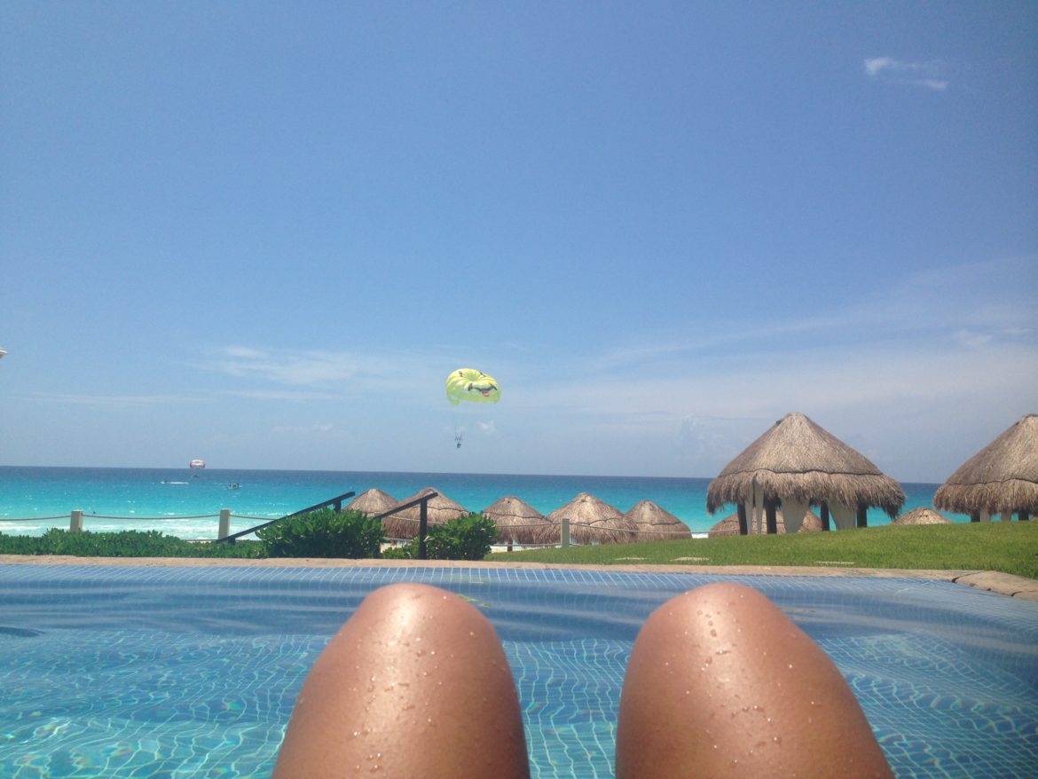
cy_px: 390
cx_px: 519
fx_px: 990
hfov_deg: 55.3
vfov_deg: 43.0
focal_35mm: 33
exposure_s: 1/2857
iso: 50
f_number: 2.4
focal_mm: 4.12
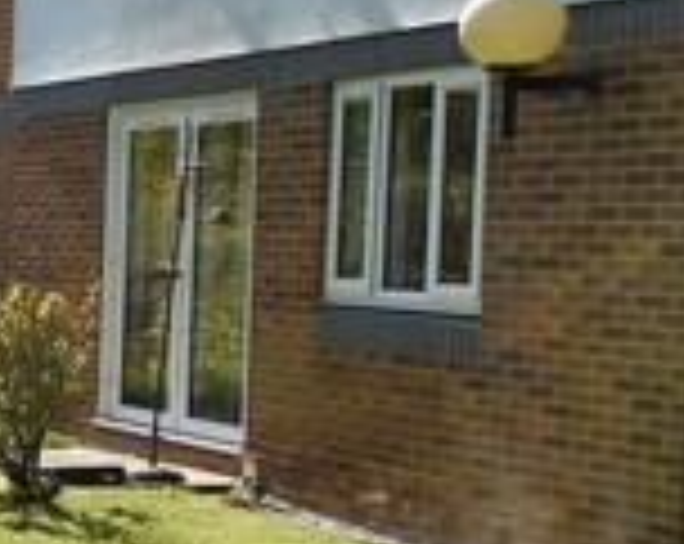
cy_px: 393
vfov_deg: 16.1
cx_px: -814
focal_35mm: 95
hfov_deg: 15.0
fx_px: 1919
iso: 100
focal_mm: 10
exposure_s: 1/200
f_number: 10
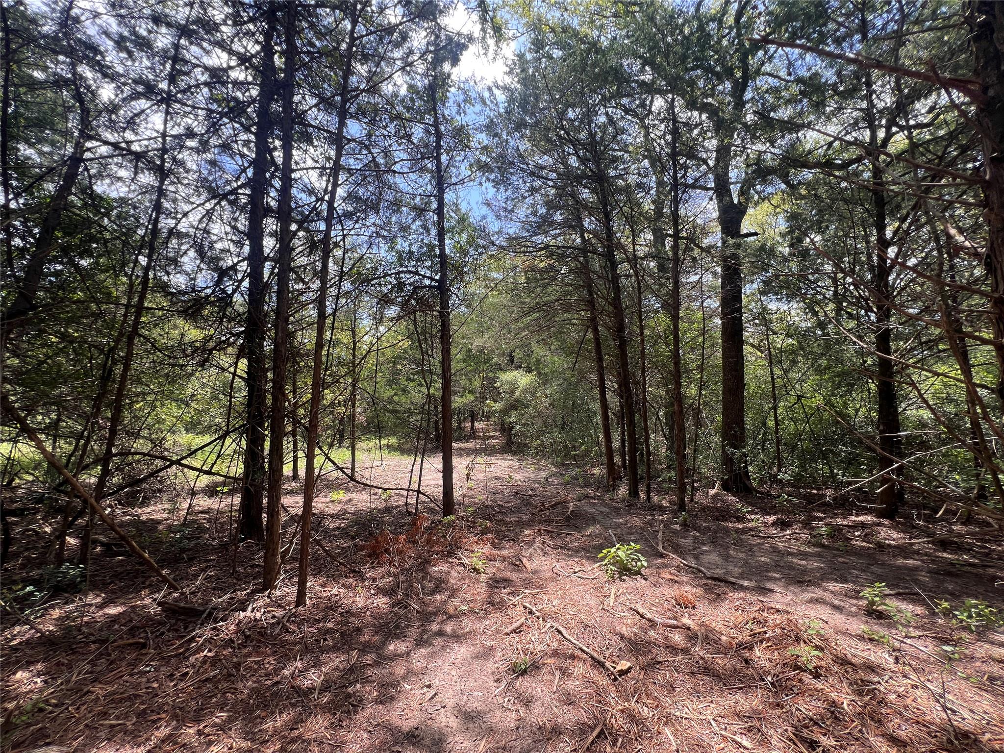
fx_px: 377
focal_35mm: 13
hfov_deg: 106.2
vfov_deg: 89.9
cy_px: 376
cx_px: 502
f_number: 1.8
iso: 32
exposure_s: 1/247
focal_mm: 1.57
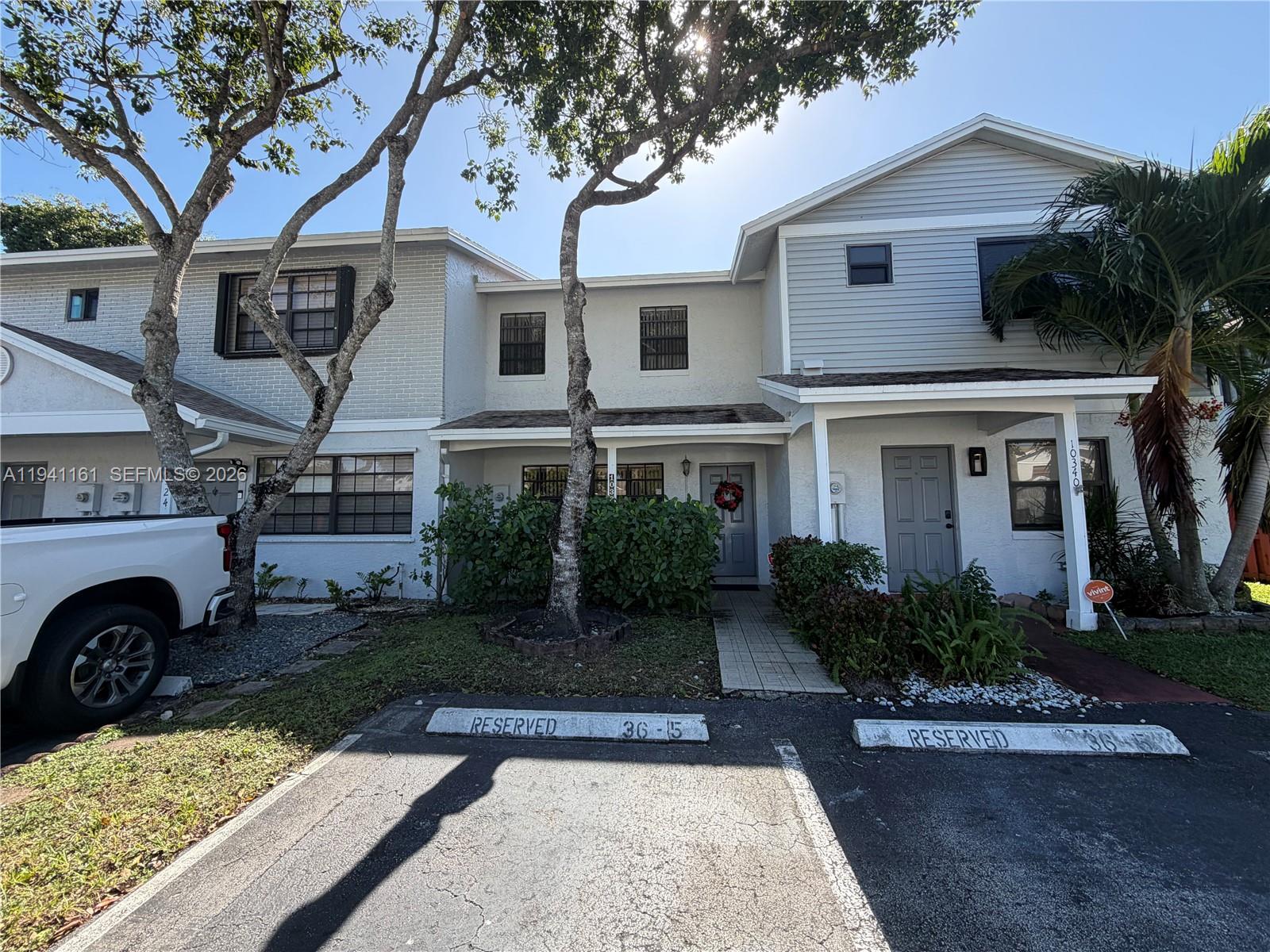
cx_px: 635
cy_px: 476
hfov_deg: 102.1
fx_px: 514
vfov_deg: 85.7
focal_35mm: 14
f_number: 2.2
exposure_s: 1/502
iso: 40
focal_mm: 2.22
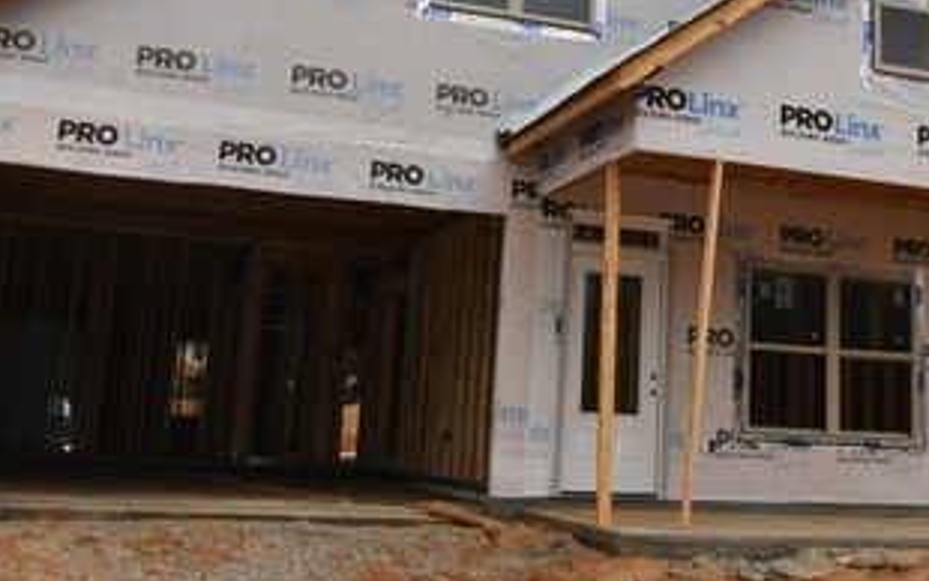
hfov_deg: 39.2
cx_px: 602
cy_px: 136
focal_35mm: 51
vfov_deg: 25.0
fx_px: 1292
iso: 100
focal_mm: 21
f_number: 5.6
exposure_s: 1/250
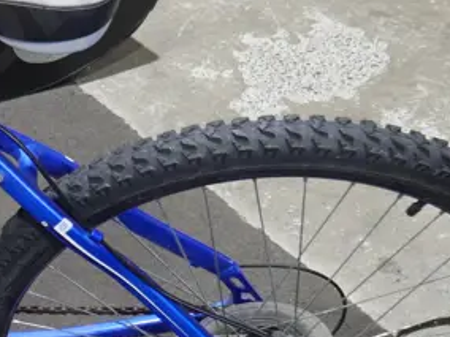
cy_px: 178
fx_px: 1313
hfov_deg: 17.6
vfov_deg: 14.6
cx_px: -204
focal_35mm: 101
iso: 320
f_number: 3.5
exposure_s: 1/60
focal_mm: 14
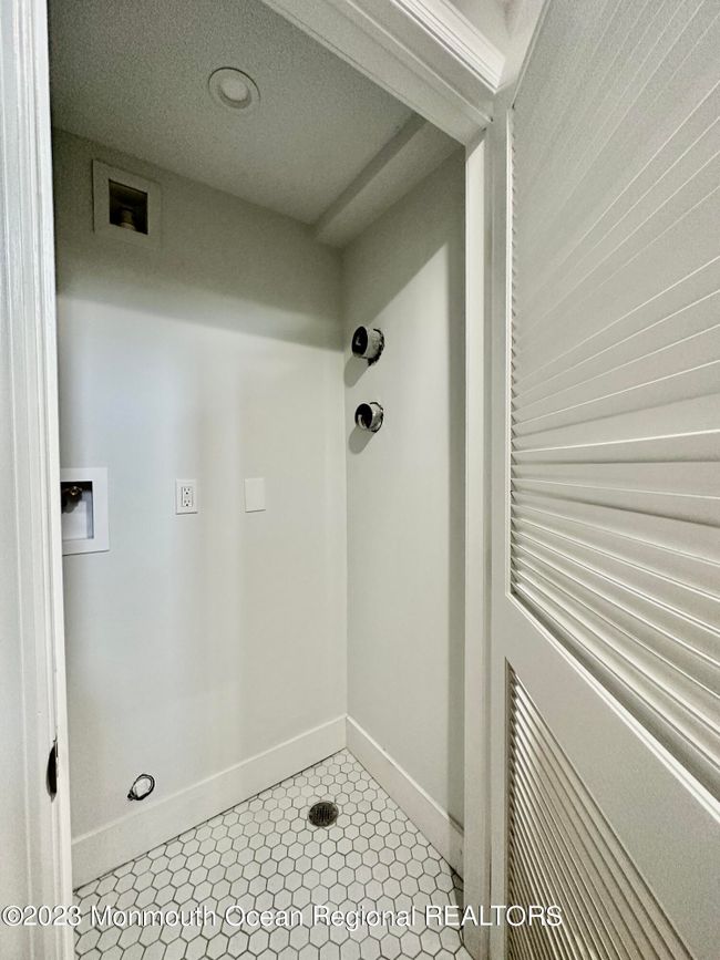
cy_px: 480
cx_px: 360
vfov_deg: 102.1
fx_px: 388
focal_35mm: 14
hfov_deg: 85.7
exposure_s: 1/60
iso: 320
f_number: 2.2
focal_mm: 2.22
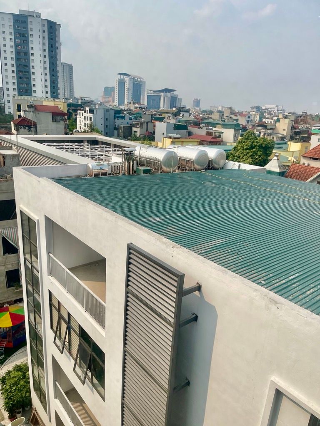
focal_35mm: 25
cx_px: 160
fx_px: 308
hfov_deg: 54.9
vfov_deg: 69.4
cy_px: 213
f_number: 1.6
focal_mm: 5.1
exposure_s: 1/3922
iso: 32
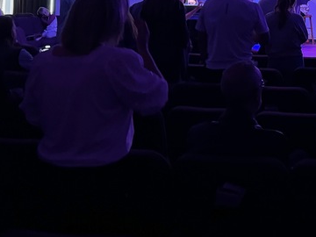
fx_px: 730
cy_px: -42
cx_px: 434
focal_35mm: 80
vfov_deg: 17.6
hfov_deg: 21.6
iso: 800
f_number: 1.78
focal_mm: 6.76
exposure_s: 1/37
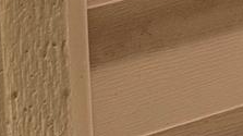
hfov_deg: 14.6
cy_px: -270
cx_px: 317
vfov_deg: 7.5
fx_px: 908
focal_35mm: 141
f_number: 1.78
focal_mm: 6.76
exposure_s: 1/909
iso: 100
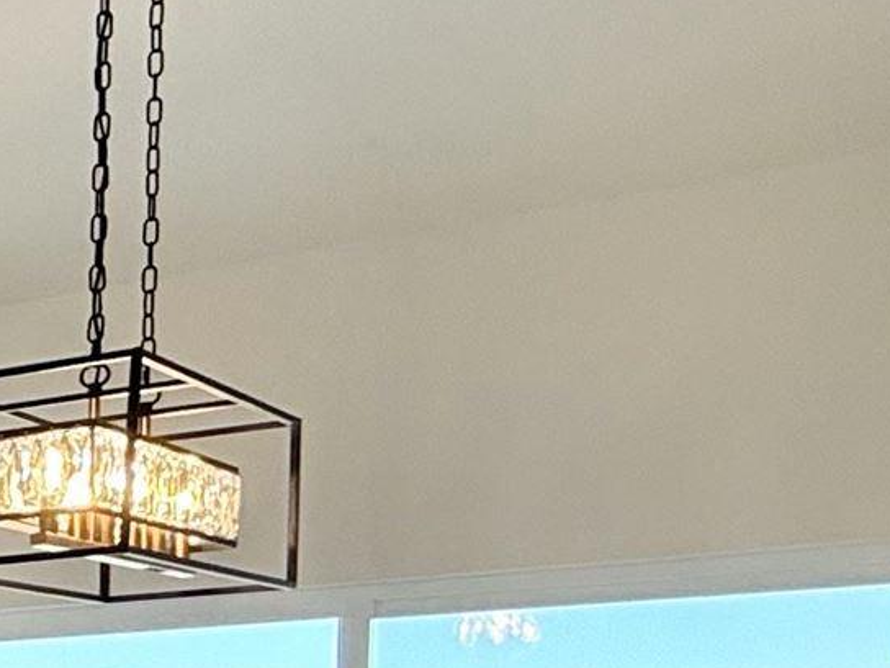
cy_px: 951
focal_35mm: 79
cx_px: -1418
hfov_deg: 13.7
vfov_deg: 17.1
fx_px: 2031
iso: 80
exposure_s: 1/120
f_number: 2.2
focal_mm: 2.22
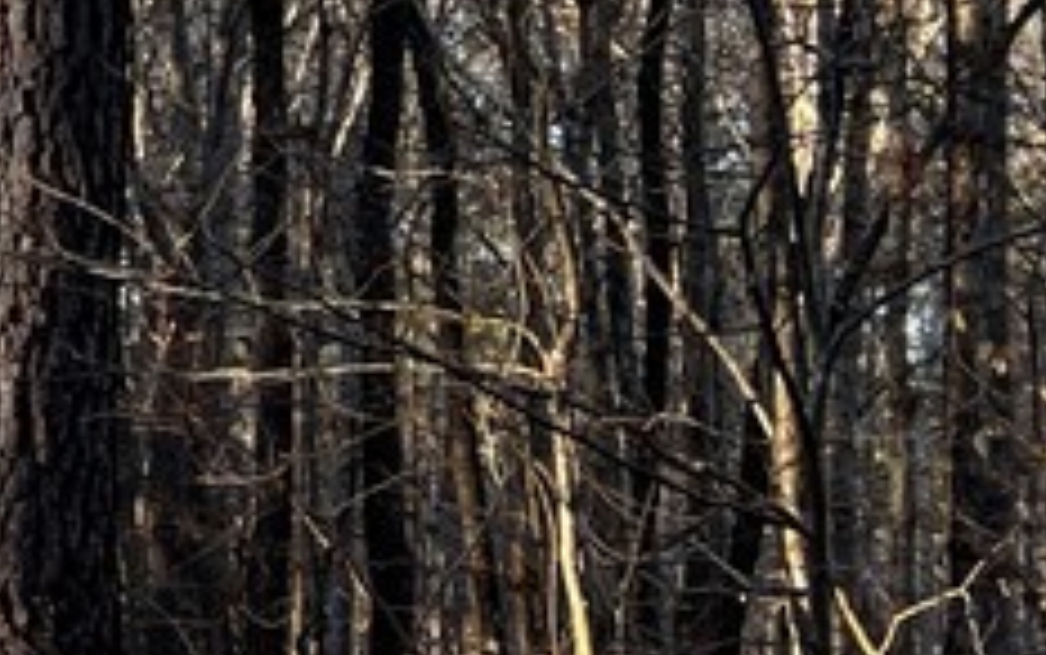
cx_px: -1118
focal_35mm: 121
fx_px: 3452
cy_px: 202
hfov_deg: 14.1
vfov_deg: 10.8
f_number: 1.5
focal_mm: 5.7
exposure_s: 1/224
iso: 40
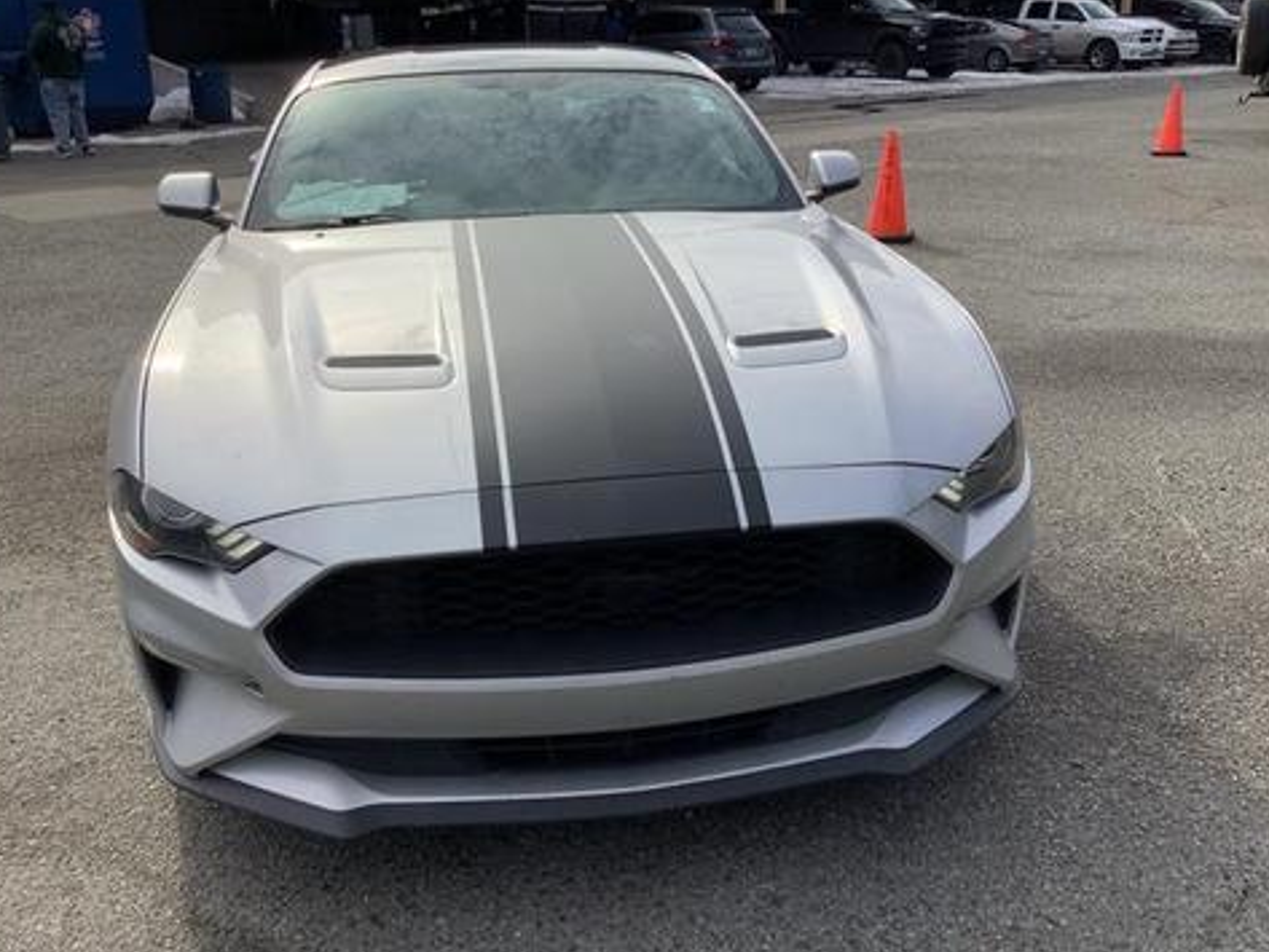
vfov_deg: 43.0
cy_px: 493
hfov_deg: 55.3
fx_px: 1210
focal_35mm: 33
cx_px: 639
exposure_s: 1/1538
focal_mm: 3.3
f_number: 2.4
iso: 25
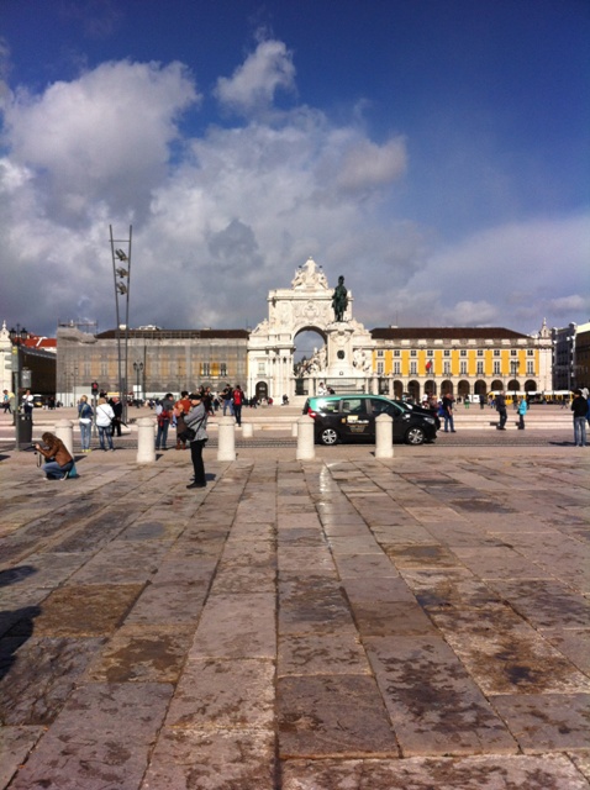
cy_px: 395
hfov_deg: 40.6
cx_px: 295
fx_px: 798
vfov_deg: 52.7
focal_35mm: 35
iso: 80
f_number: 2.8
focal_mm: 3.85
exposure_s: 1/3352
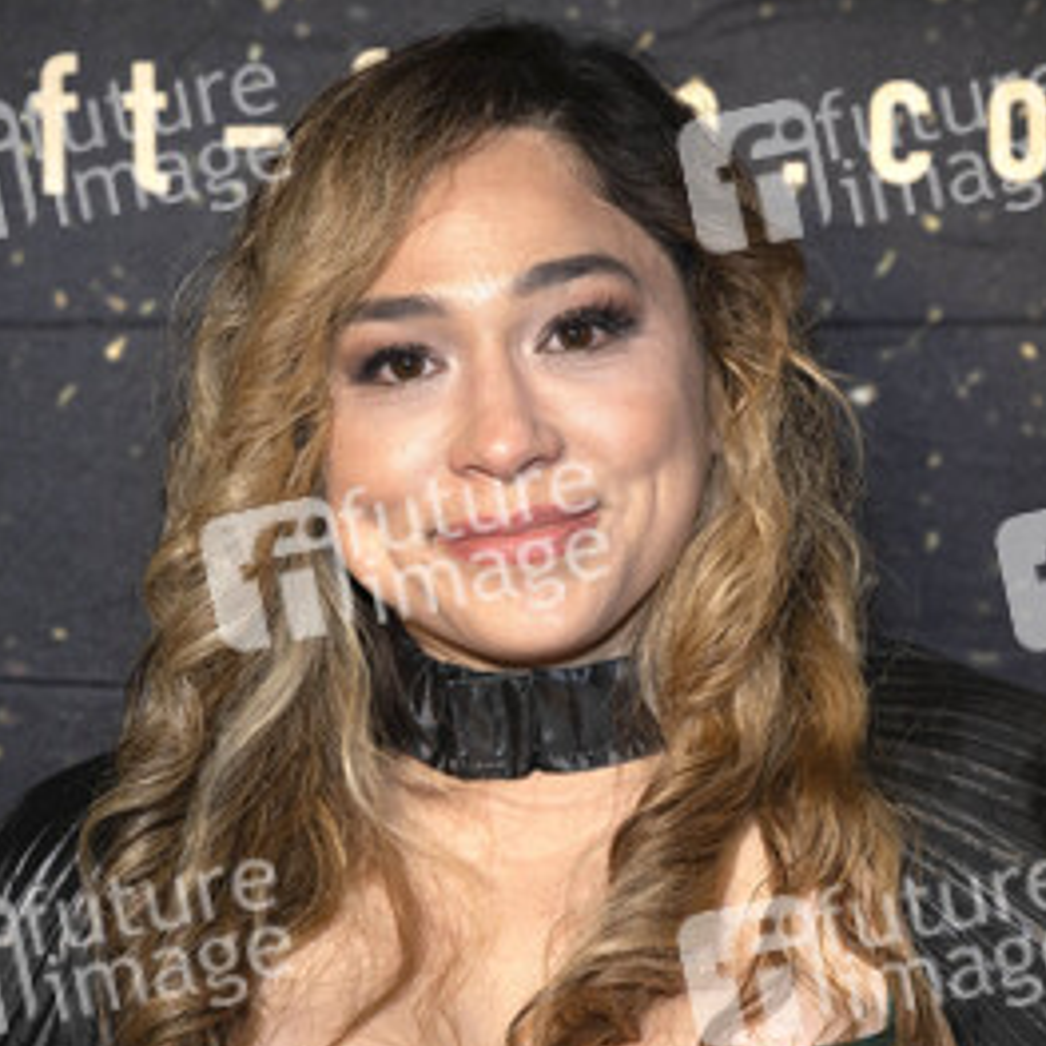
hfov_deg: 11.3
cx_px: 521
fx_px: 5299
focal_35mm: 155
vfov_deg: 11.3
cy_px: 756
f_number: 5.6
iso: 800
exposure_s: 1/200
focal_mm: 120
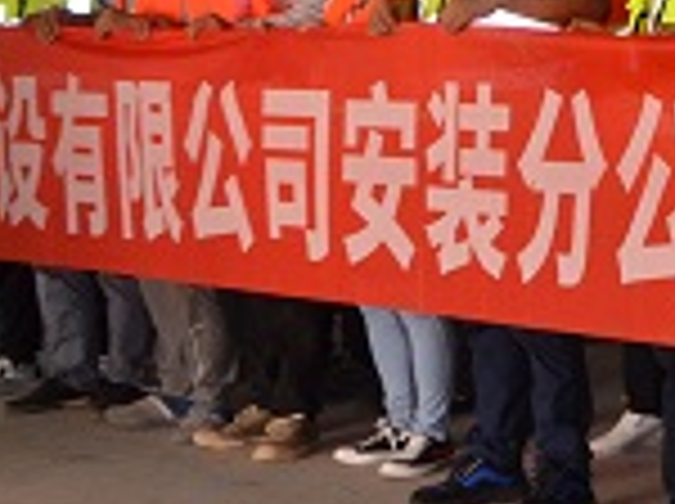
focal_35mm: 162
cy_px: -97
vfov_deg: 9.1
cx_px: 1341
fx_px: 3145
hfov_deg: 11.1
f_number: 5
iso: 1000
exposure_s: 1/60
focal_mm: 21
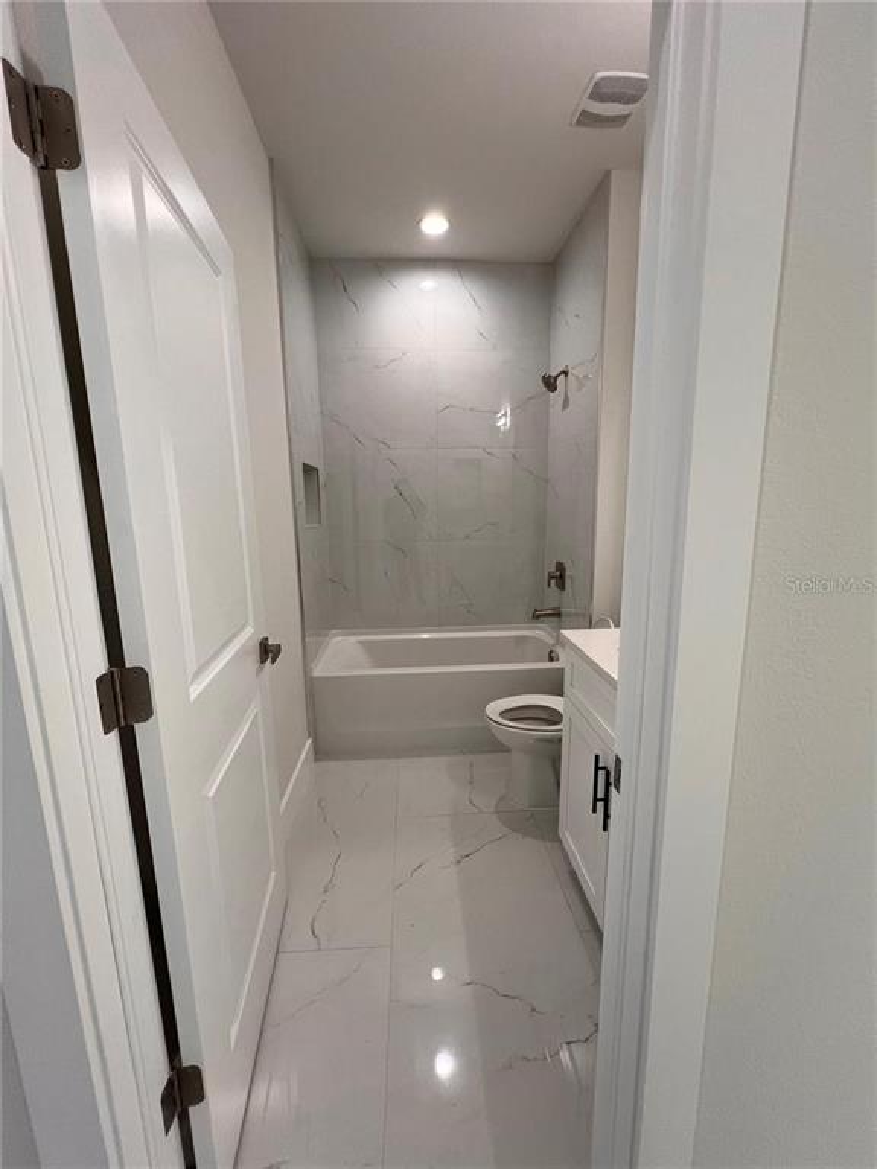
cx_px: 438
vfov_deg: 106.2
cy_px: 584
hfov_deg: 89.9
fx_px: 439
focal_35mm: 13
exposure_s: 1/120
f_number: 1.8
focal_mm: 1.57
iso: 80
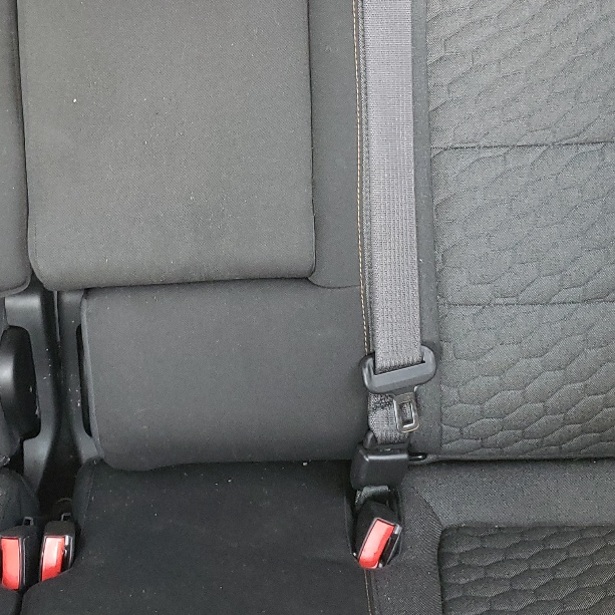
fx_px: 1206
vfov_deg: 28.2
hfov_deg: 28.1
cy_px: 155
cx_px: 145
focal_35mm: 60
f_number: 1.5
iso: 166
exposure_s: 1/60.2
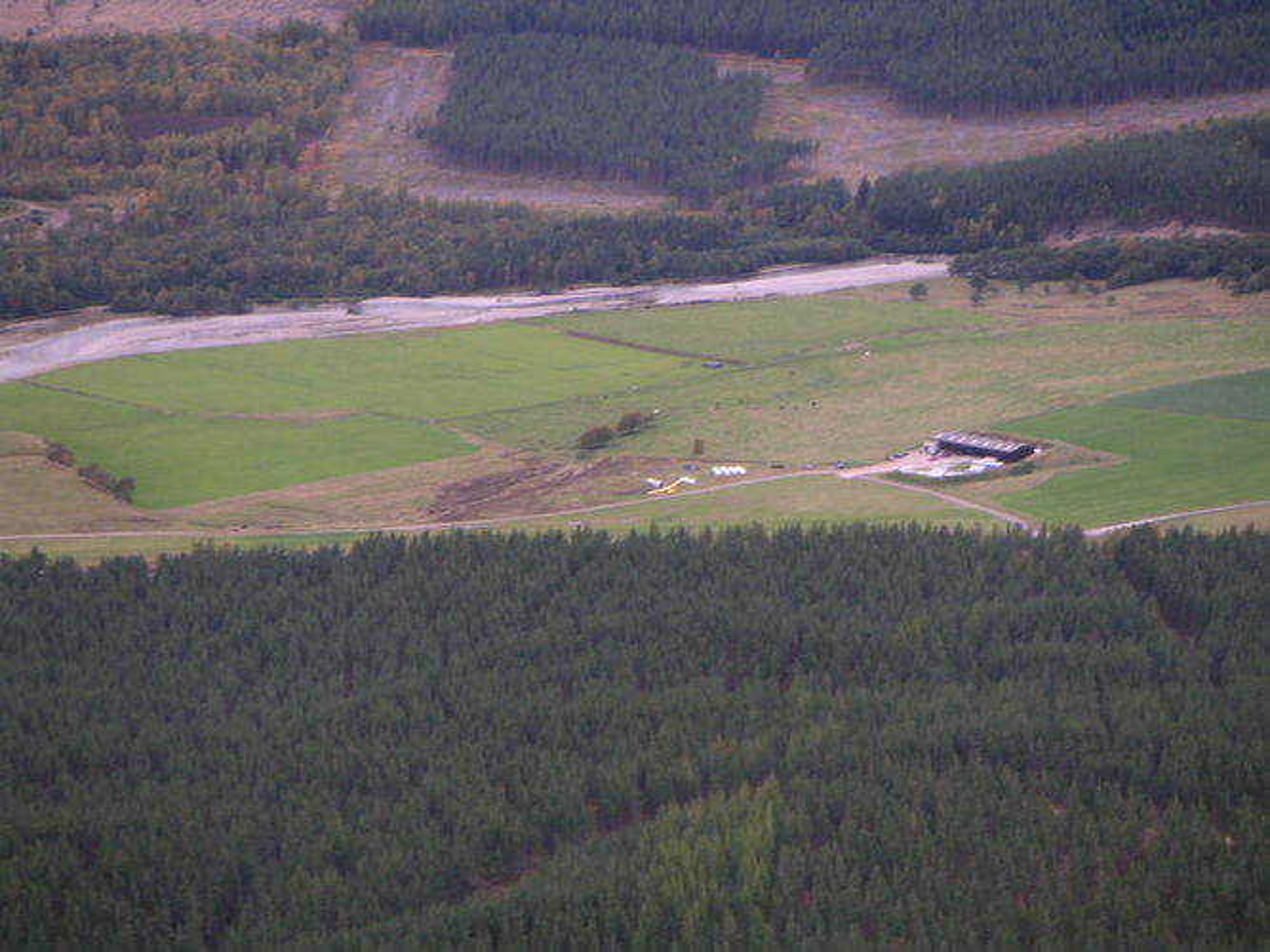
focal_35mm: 111
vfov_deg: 13.3
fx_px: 4072
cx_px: 635
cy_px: 476
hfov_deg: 17.7
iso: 100
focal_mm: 17.1
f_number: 3.6
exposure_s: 1/111
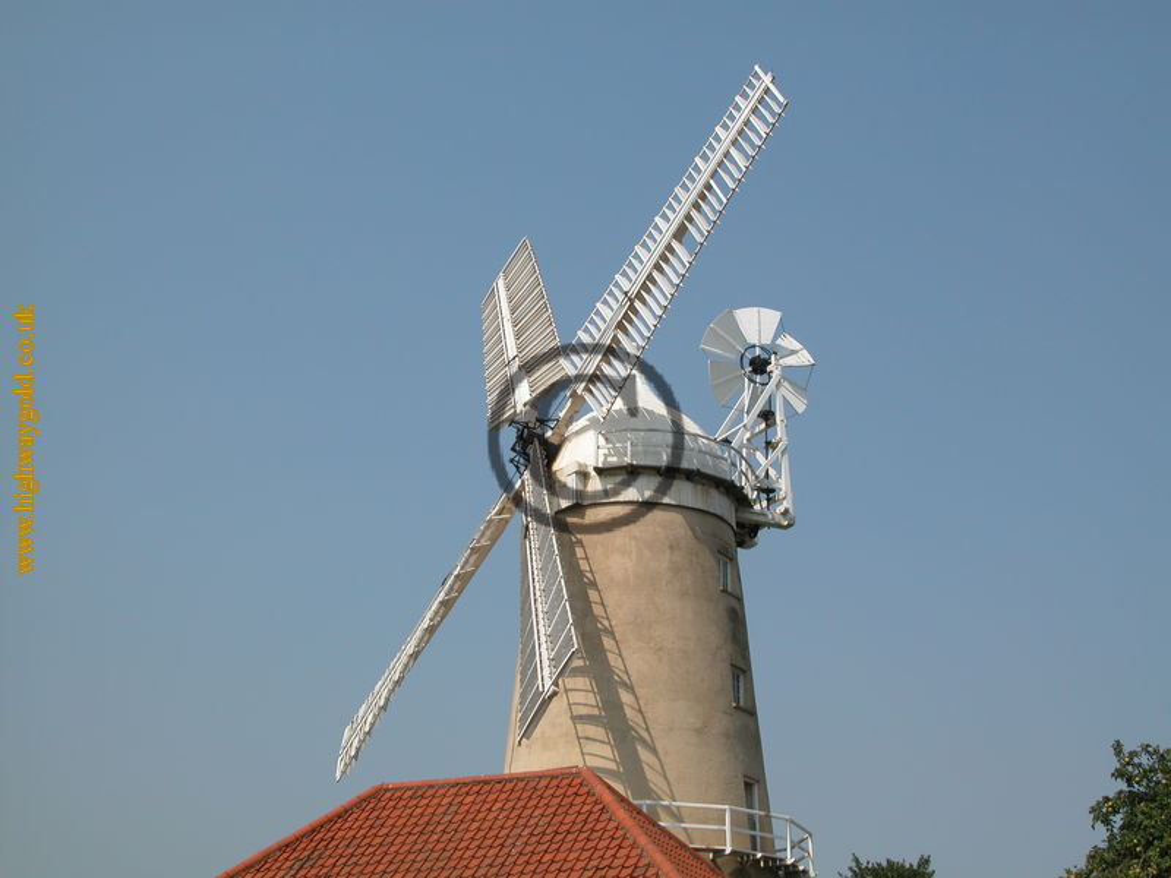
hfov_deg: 33.2
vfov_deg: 25.2
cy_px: 439
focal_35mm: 58
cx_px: 586
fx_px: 1962
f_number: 7
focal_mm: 14.7
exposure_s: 1/520
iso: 100
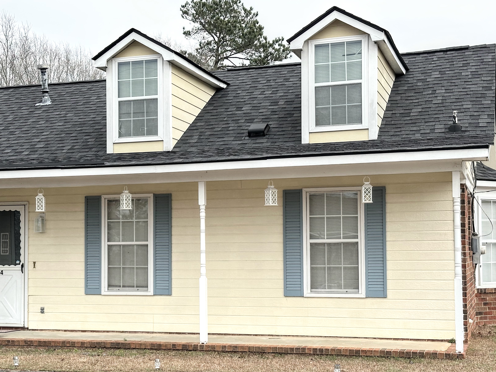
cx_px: 199
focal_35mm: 60
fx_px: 860
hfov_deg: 32.1
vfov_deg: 24.4
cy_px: 222
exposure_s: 1/2809
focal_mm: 6.86
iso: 64
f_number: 1.78
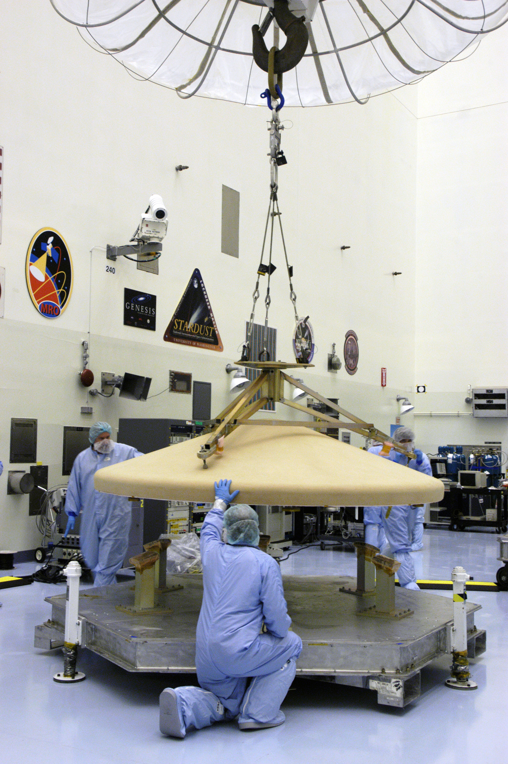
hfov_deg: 31.8
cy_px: 382
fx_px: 891
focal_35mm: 42
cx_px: 254
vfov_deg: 46.4
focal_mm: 28
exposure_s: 1/15
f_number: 7.1
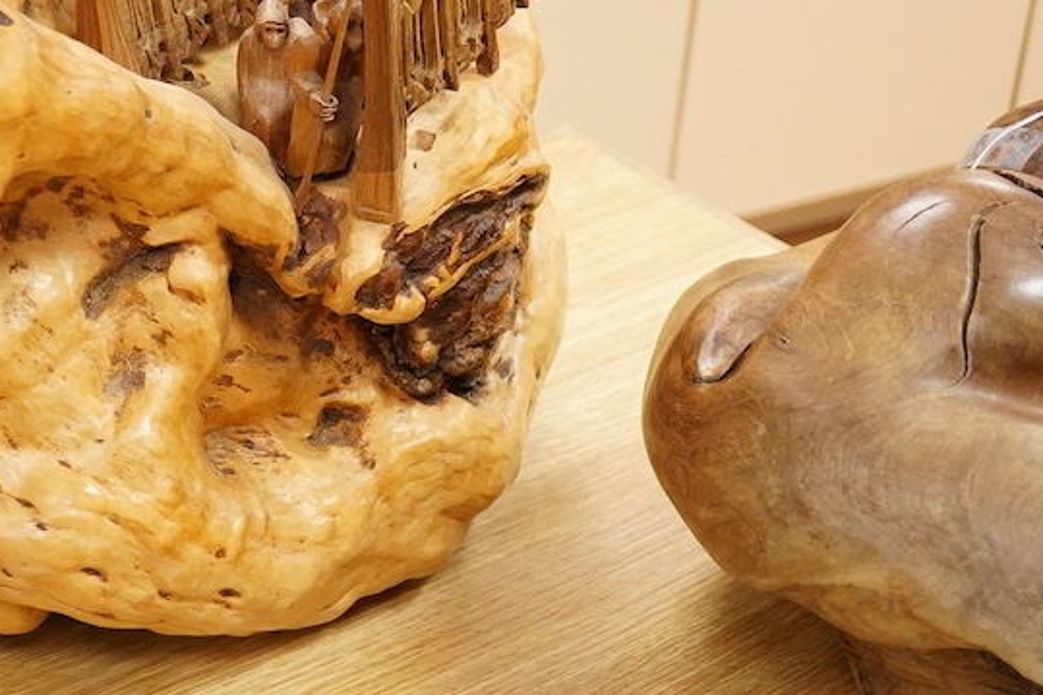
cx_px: 150
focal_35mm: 94
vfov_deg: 14.5
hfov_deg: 21.3
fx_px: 2722
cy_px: 151
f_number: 3.5
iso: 2500
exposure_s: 1/320
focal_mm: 30
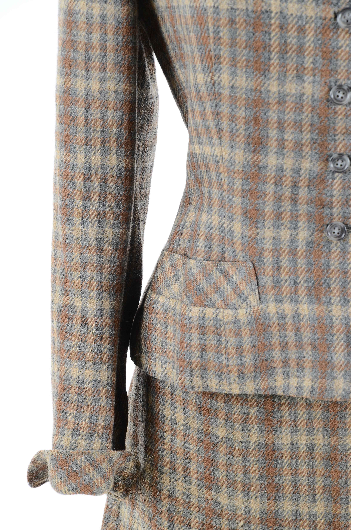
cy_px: 265
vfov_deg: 13.1
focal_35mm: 158
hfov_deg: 8.7
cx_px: 176
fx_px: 2314
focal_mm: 105
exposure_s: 1/80
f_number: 10
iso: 400
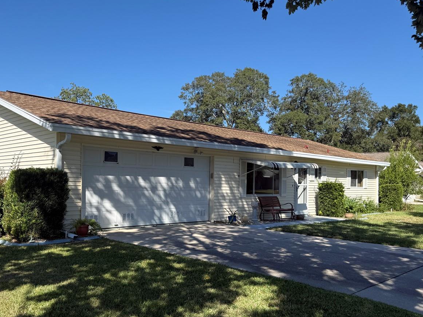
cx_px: 157
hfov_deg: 54.7
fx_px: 403
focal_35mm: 33
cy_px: 186
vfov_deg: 42.8
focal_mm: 6.76
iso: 80
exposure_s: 1/3425
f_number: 1.78
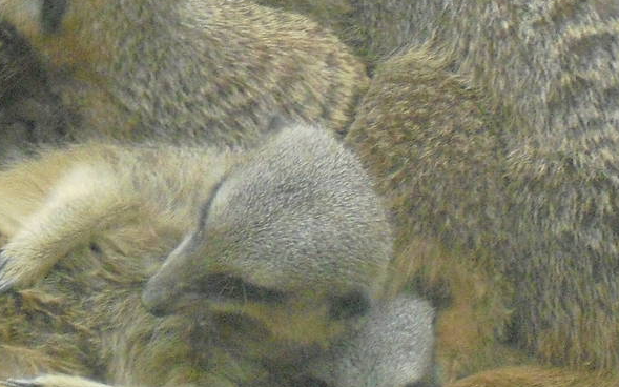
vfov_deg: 4.3
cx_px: 107
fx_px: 5195
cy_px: 147
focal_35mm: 308
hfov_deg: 6.8
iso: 800
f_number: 5.6
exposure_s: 1/100
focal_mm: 18.9
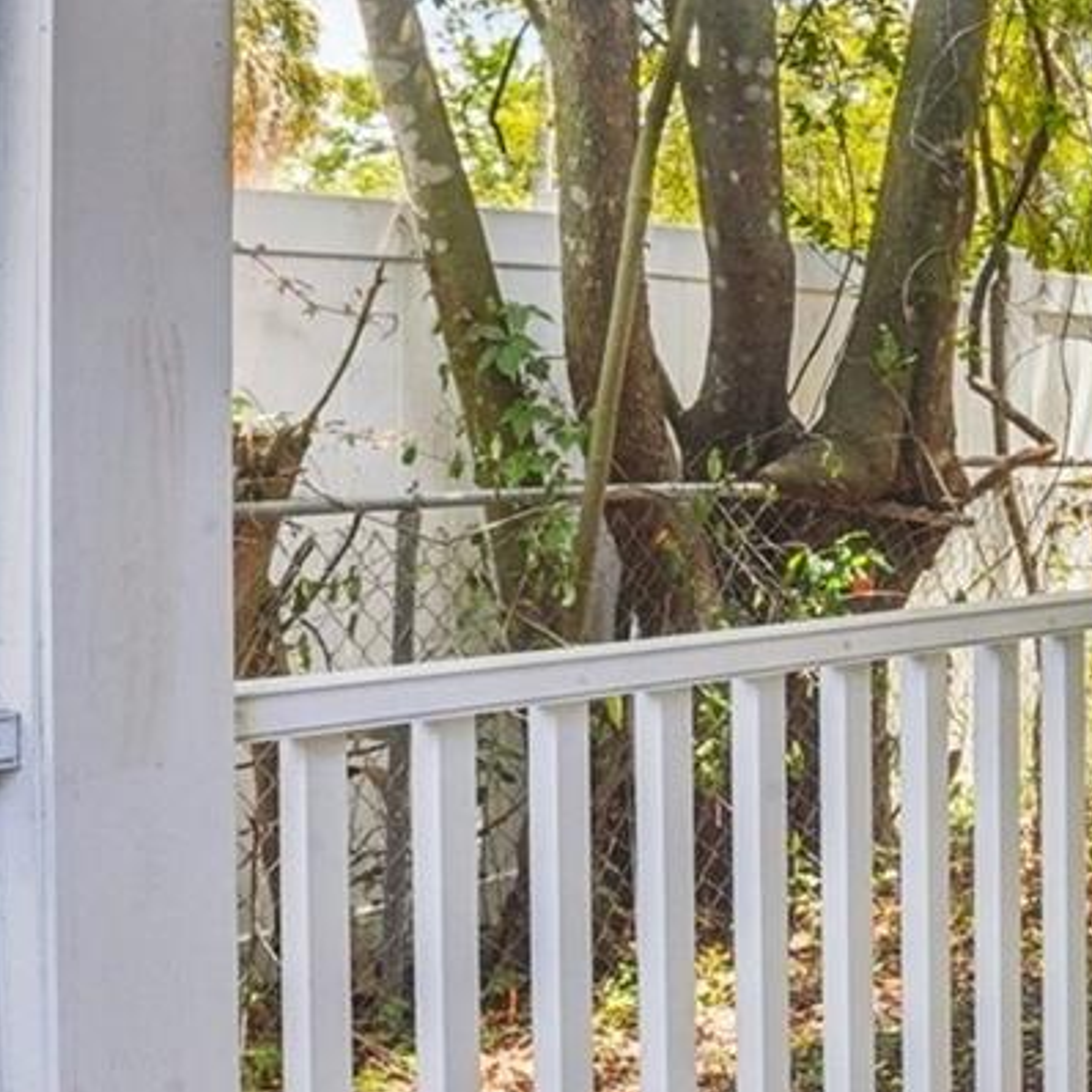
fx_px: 2070
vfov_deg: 29.4
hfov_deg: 26.7
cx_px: 1265
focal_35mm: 58
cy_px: 403
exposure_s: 1/13
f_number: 20
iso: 400
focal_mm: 17
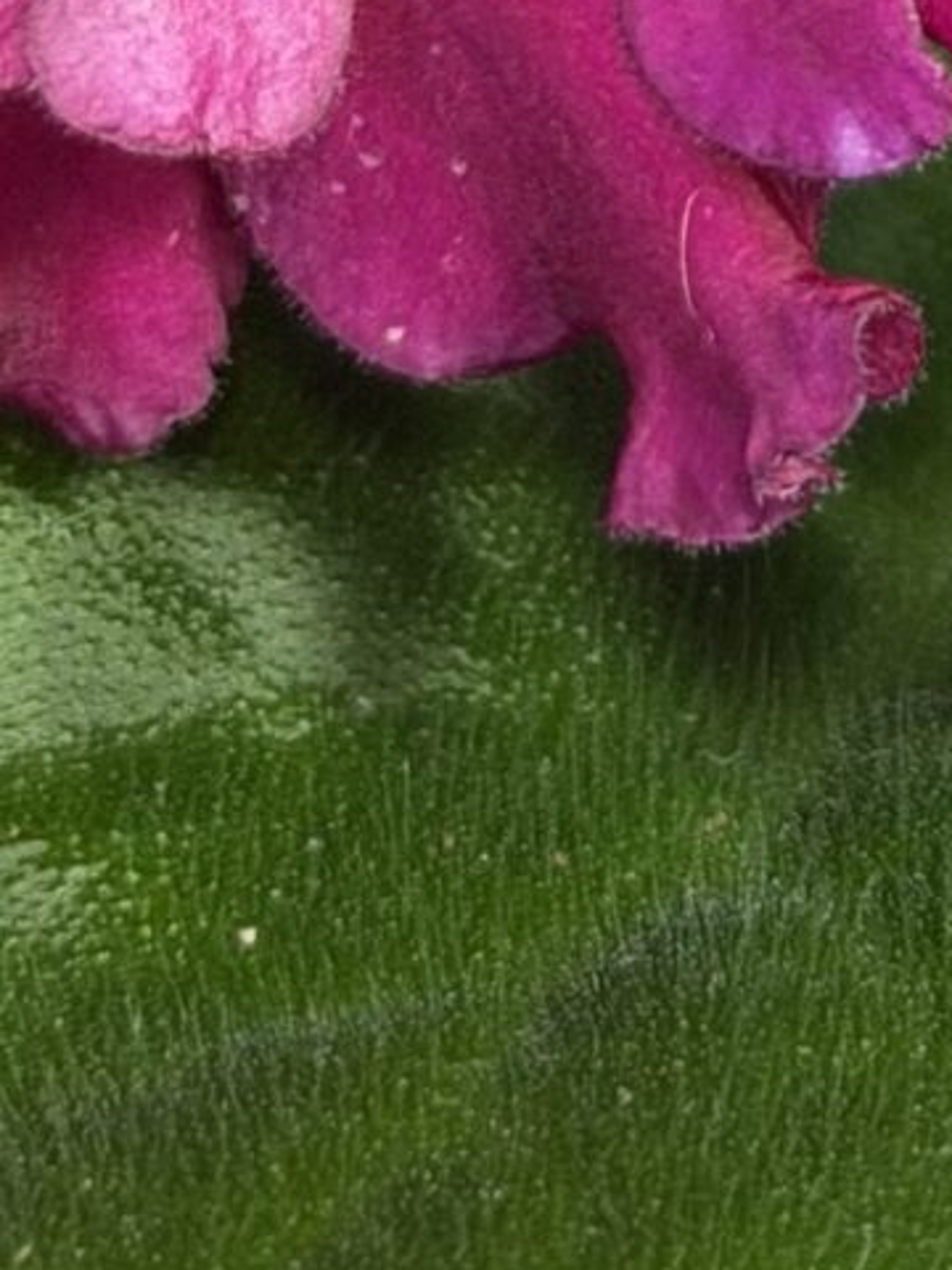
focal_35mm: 256
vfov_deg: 7.4
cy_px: -1220
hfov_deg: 5.8
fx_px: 9387
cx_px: 1396
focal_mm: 6.76
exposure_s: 1/33
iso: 200
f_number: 1.78
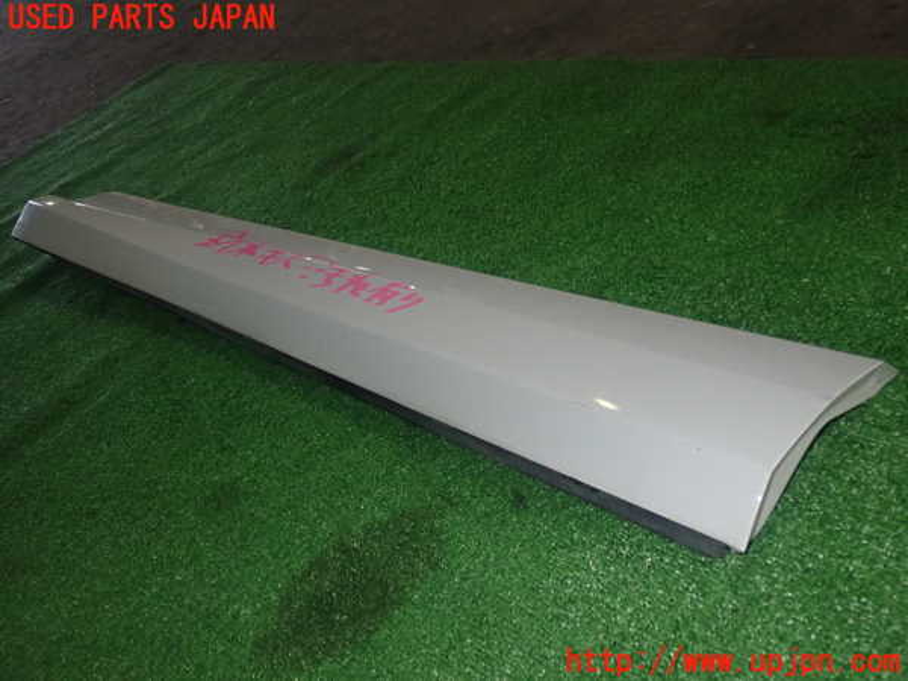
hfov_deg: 51.4
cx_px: 454
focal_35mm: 36
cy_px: 340
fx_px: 944
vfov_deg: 39.7
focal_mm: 6.37
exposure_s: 1/40
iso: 320
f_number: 7.1
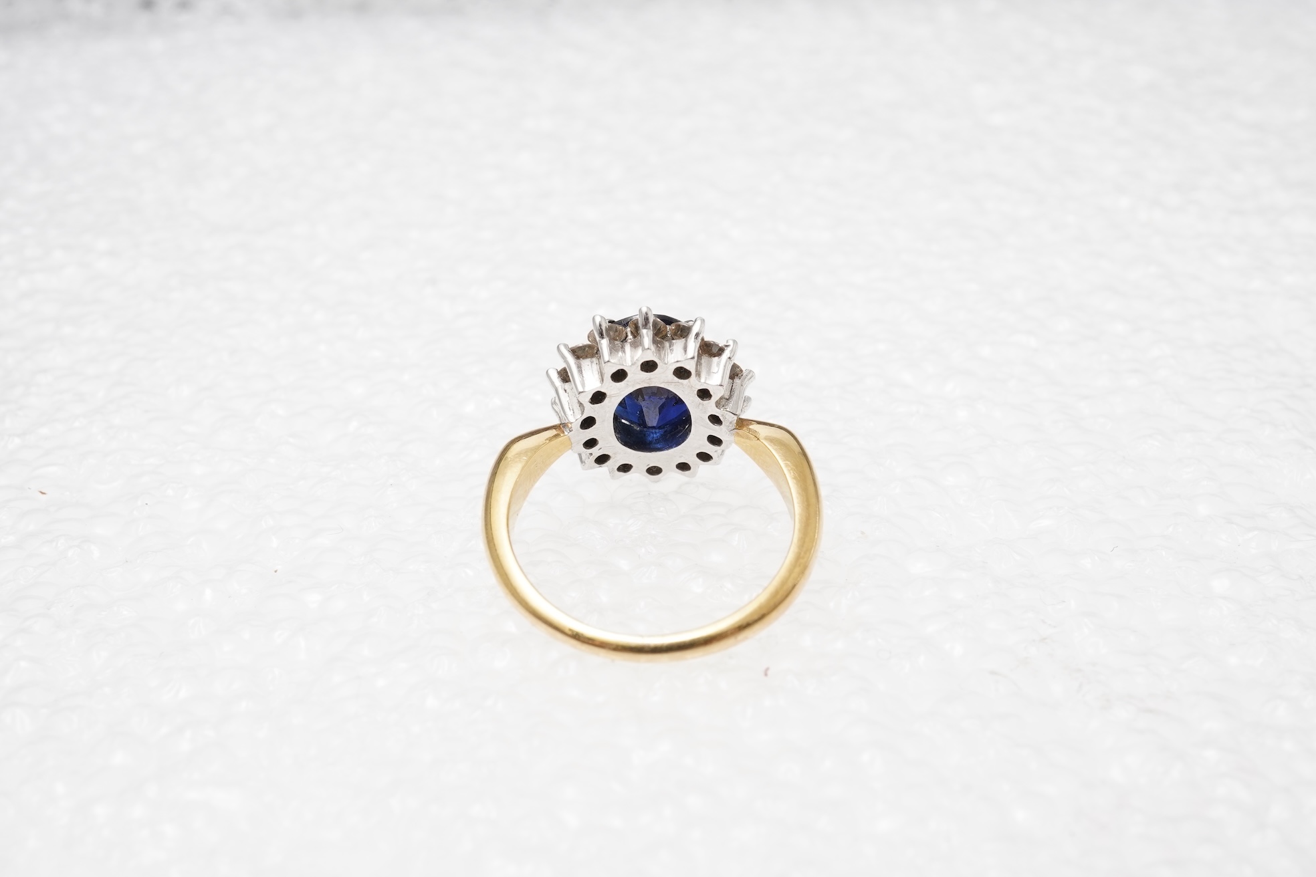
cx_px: 658
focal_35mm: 45
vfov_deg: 29.9
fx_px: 1645
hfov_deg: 43.6
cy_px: 438
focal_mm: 30
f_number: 22
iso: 320
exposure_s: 1/125
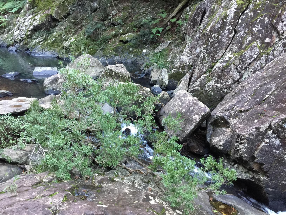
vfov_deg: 48.2
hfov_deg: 61.7
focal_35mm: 29
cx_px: 143
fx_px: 240
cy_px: 108
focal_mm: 4.15
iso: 100
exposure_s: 1/10
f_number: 2.2
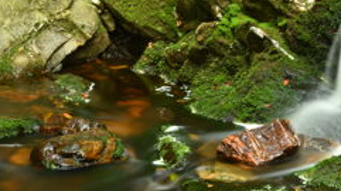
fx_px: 1039
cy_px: 124
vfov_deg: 10.5
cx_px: 243
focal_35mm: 115
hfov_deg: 18.6
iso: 100
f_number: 20
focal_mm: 44
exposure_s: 30
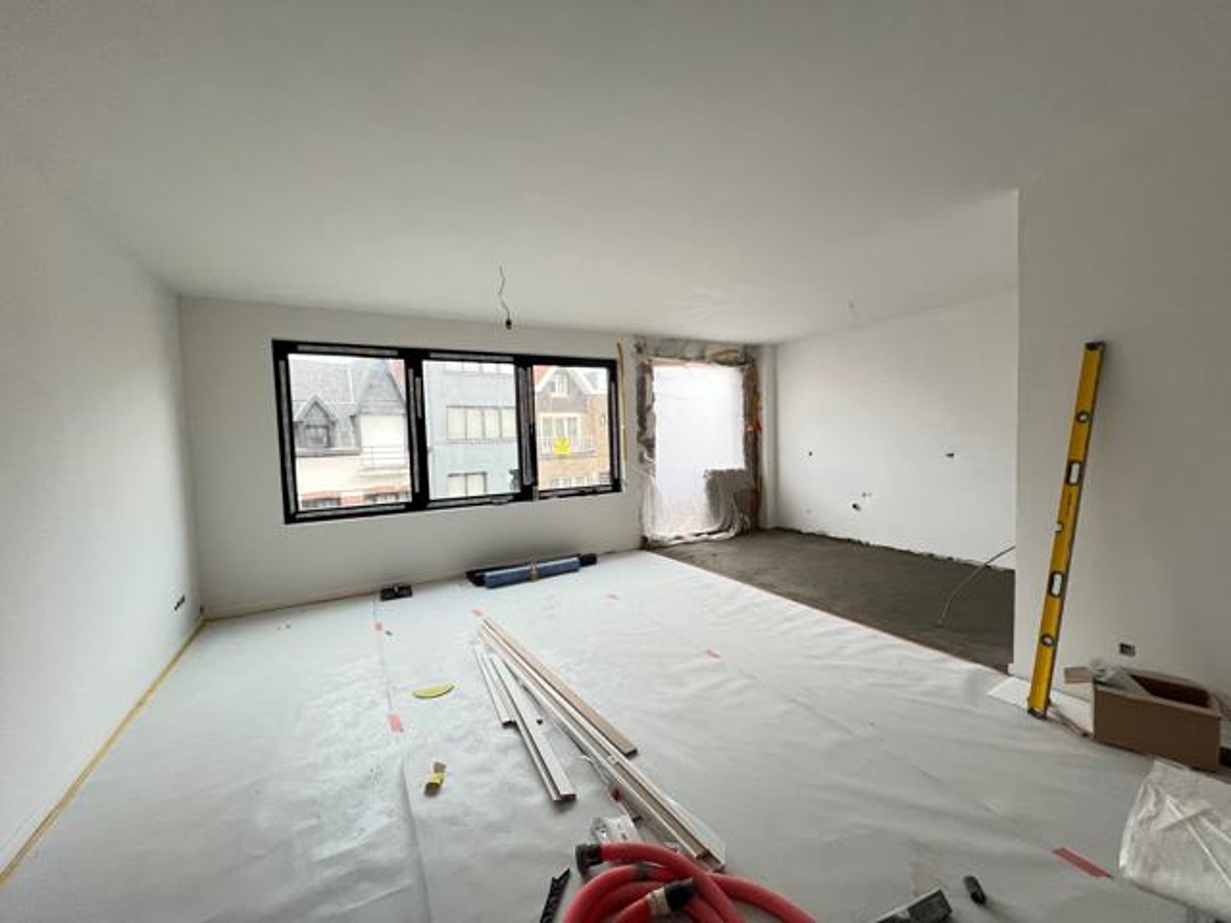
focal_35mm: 13
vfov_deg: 89.9
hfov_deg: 106.2
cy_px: 462
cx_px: 616
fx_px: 462
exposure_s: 1/66
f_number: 1.8
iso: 250
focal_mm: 1.57
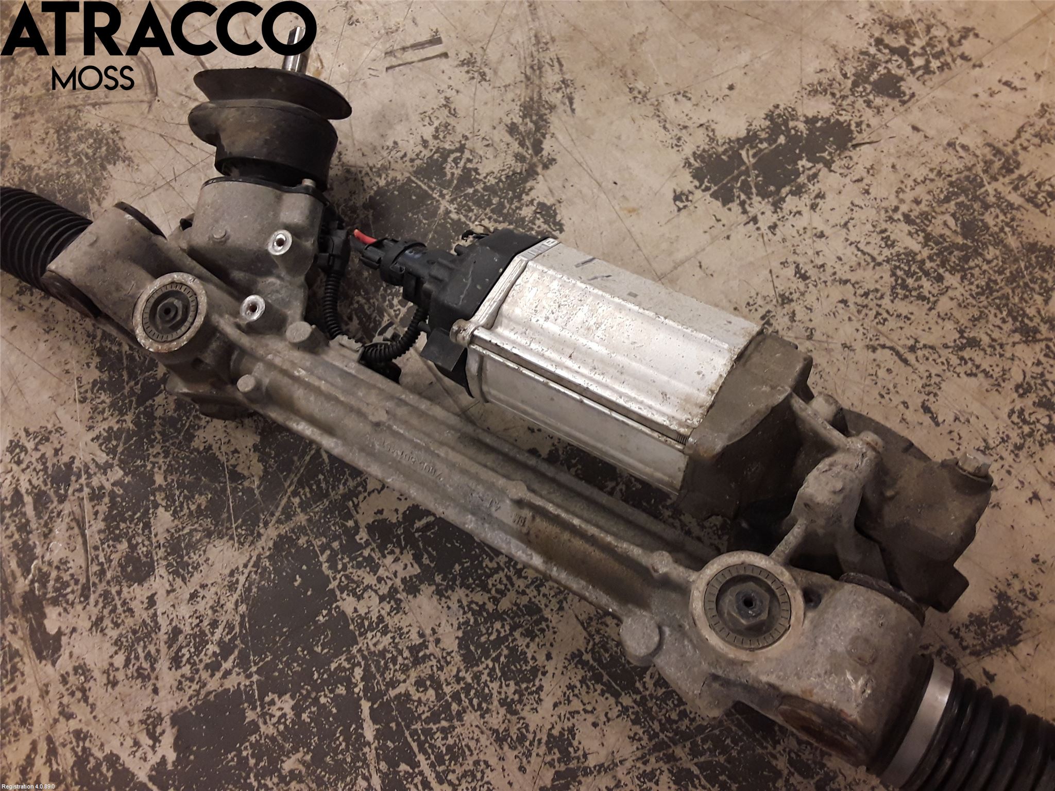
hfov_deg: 63.4
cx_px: 528
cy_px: 396
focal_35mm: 28
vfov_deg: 49.7
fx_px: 853
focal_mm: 2.91
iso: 80
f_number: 1.9
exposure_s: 1/50
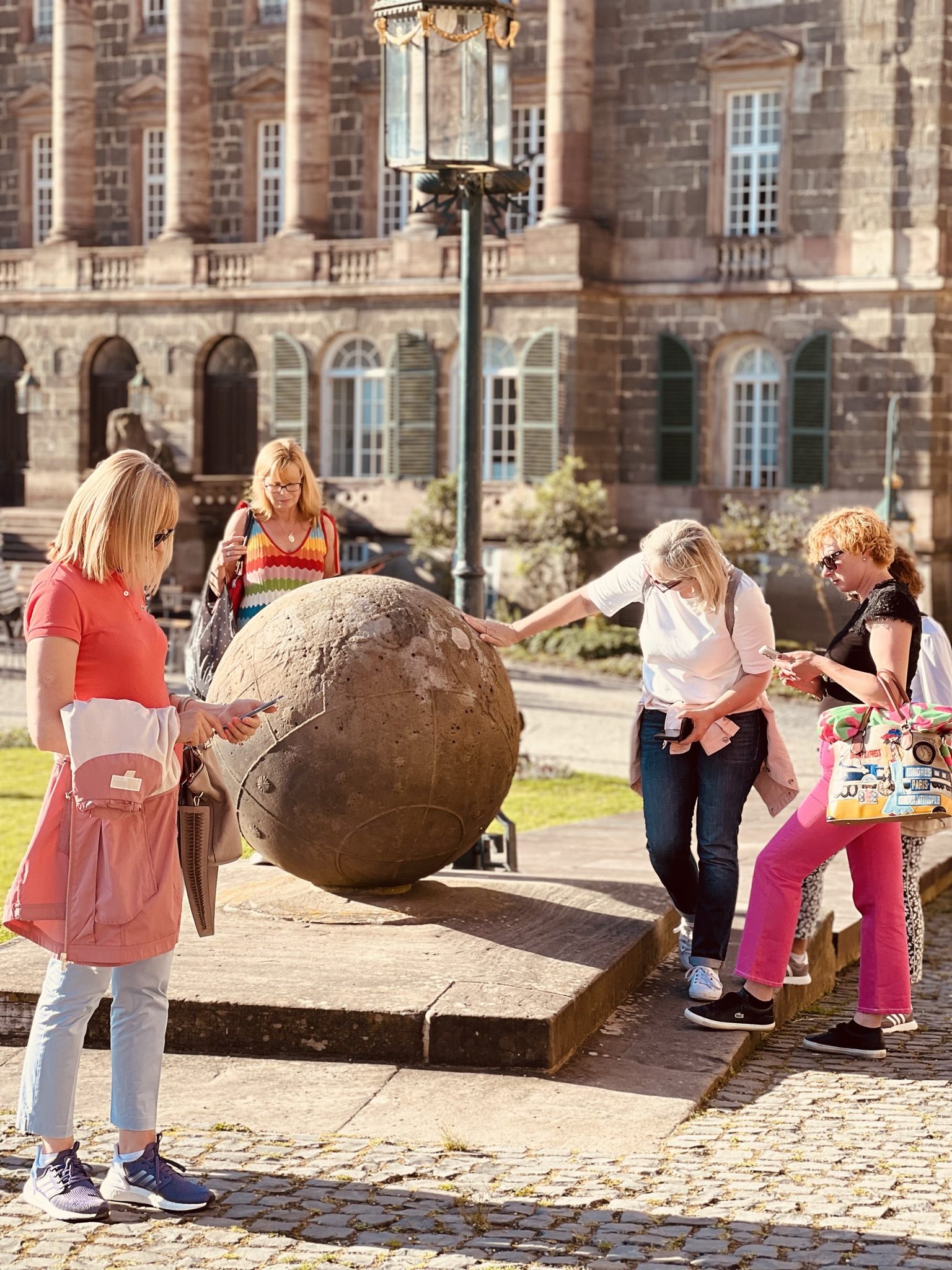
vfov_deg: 25.3
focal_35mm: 77
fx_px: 2824
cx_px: 476
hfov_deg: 19.1
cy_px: 635
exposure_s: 1/237
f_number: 2.8
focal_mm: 9
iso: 32
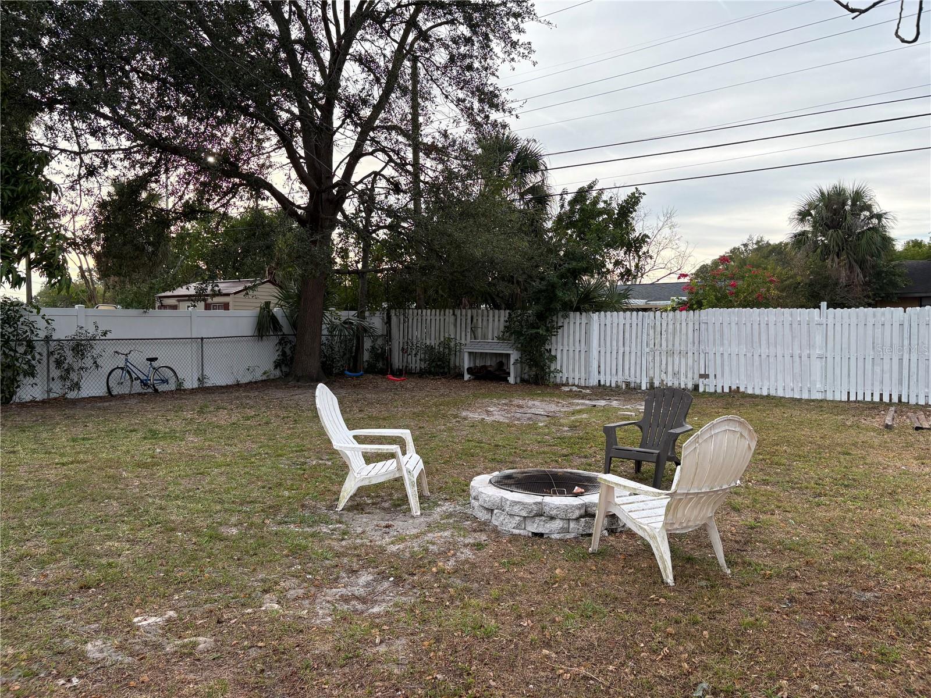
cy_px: 349
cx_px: 466
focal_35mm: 26
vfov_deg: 53.1
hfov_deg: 67.3
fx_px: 699
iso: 64
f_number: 1.6
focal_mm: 5.96
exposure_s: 1/764
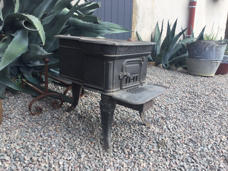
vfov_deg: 45.4
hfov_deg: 58.4
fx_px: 204
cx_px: 114
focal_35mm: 31
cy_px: 86
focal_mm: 3.3
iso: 25
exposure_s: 1/232
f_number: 2.4
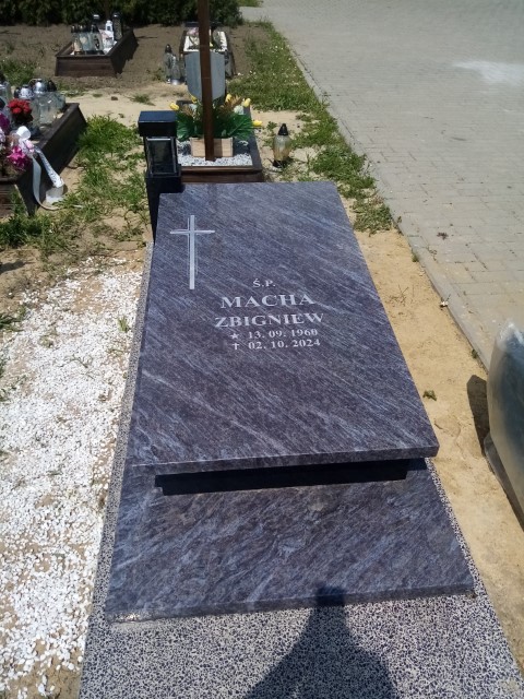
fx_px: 525
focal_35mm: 26
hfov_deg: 53.1
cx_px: 262
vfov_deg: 67.3
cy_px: 350
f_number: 1.8
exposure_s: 1/2967
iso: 108
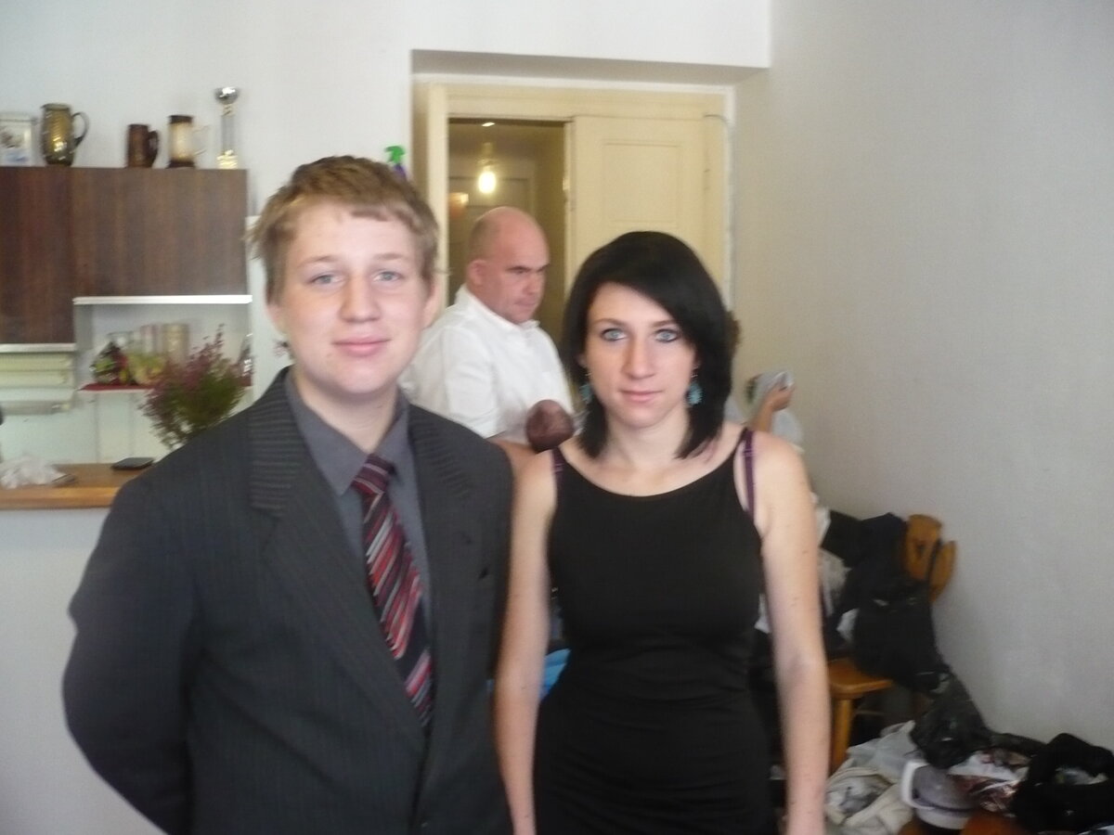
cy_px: 418
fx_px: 1126
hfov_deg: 52.6
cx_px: 557
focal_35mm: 35
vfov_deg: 40.7
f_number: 2.8
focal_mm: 5.8
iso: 320
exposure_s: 1/30
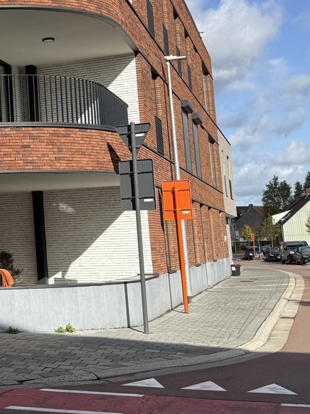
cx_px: -106
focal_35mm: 66
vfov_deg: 29.2
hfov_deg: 20.2
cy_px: 137
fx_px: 789
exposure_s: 1/4167
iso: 80
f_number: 1.78
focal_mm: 6.76
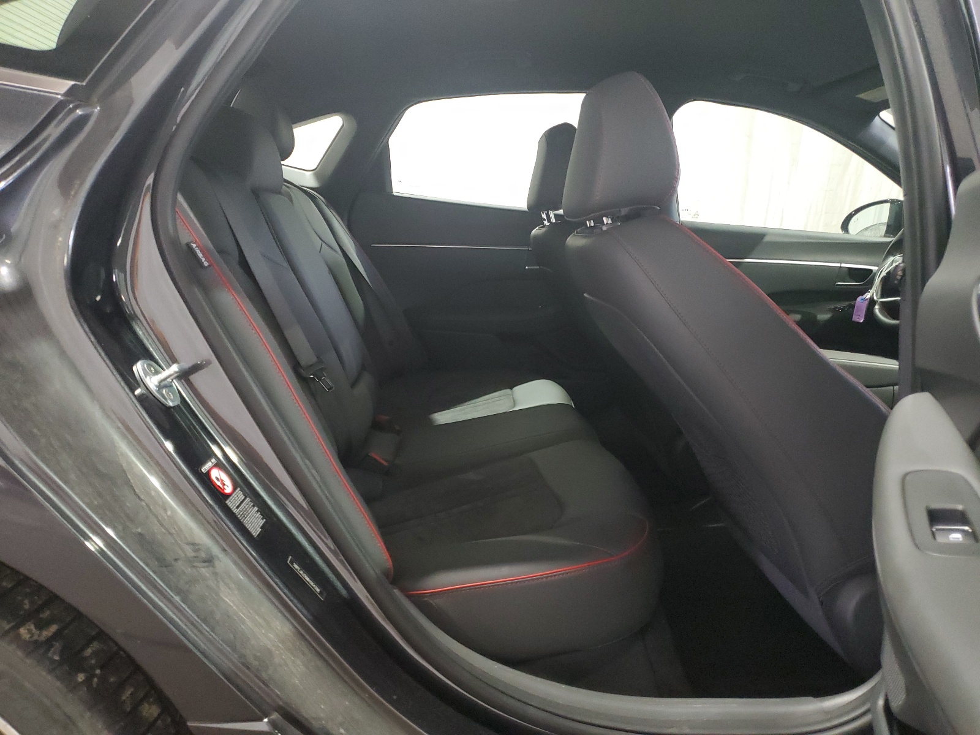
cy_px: 368
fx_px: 736
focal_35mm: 26
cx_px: 490
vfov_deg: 53.1
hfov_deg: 67.3
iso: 366
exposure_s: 1/40
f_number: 1.5
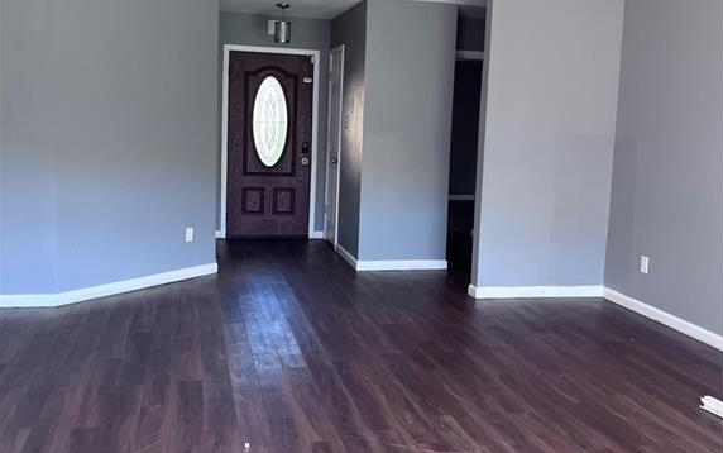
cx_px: 363
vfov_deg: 34.4
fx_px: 729
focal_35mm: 37
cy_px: 202
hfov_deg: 52.7
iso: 100
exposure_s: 1/121
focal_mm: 5.1
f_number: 1.6
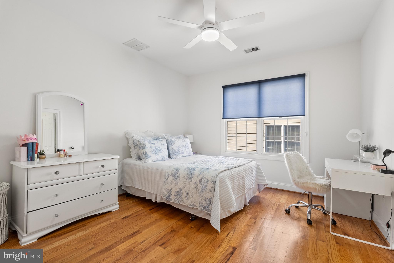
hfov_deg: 94.9
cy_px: 132
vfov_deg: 72.1
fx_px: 181
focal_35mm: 16
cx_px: 197
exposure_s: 1/25
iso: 800
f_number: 8
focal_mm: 16.5
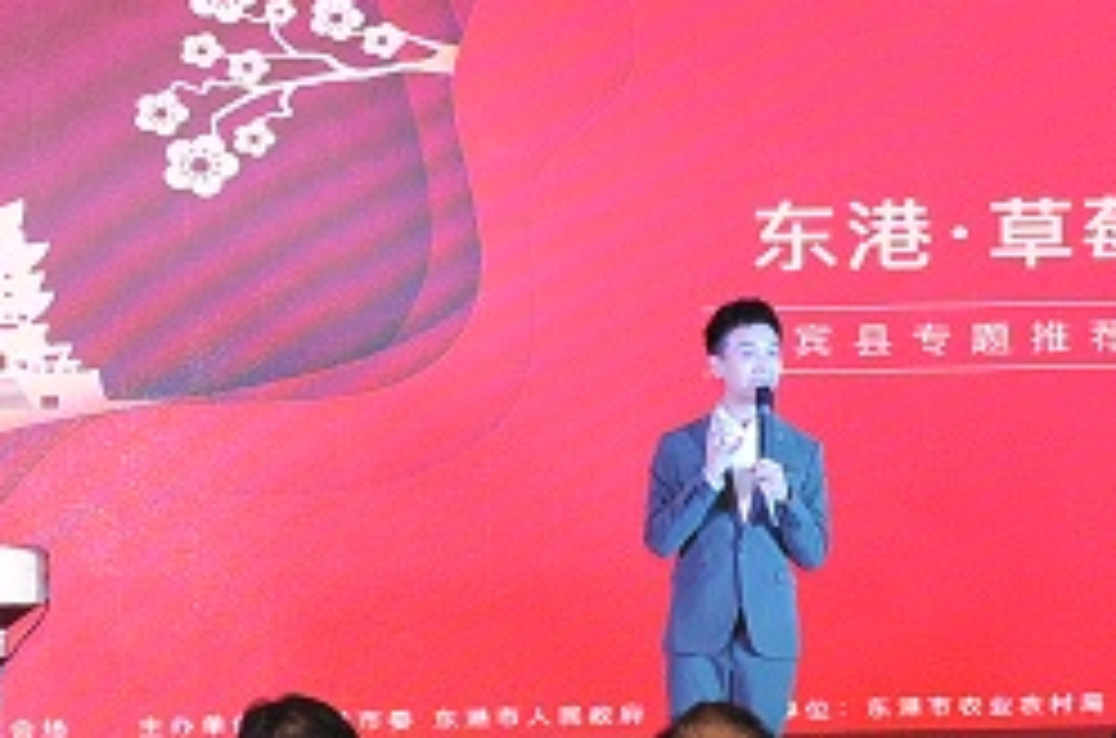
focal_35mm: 114
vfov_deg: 11.9
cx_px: 410
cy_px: 567
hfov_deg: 17.9
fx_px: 3538
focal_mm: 27
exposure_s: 1/60
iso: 500
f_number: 5.6
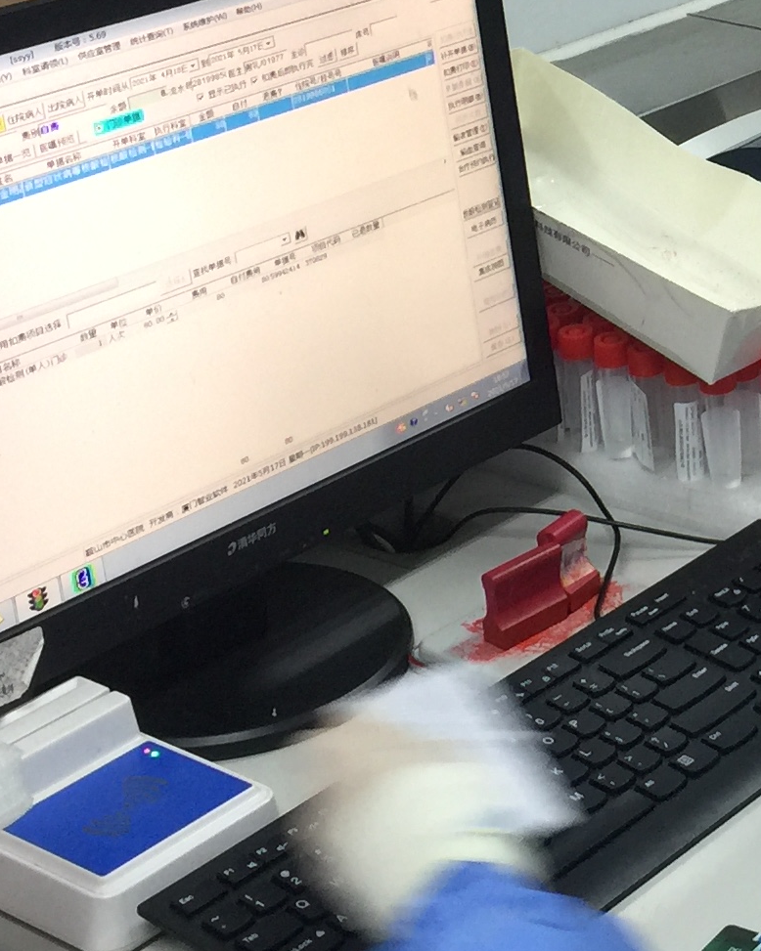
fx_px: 2675
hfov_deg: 15.5
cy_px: 104
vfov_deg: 19.8
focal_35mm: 95
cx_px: 959
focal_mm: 4.15
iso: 40
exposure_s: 1/17
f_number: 2.2
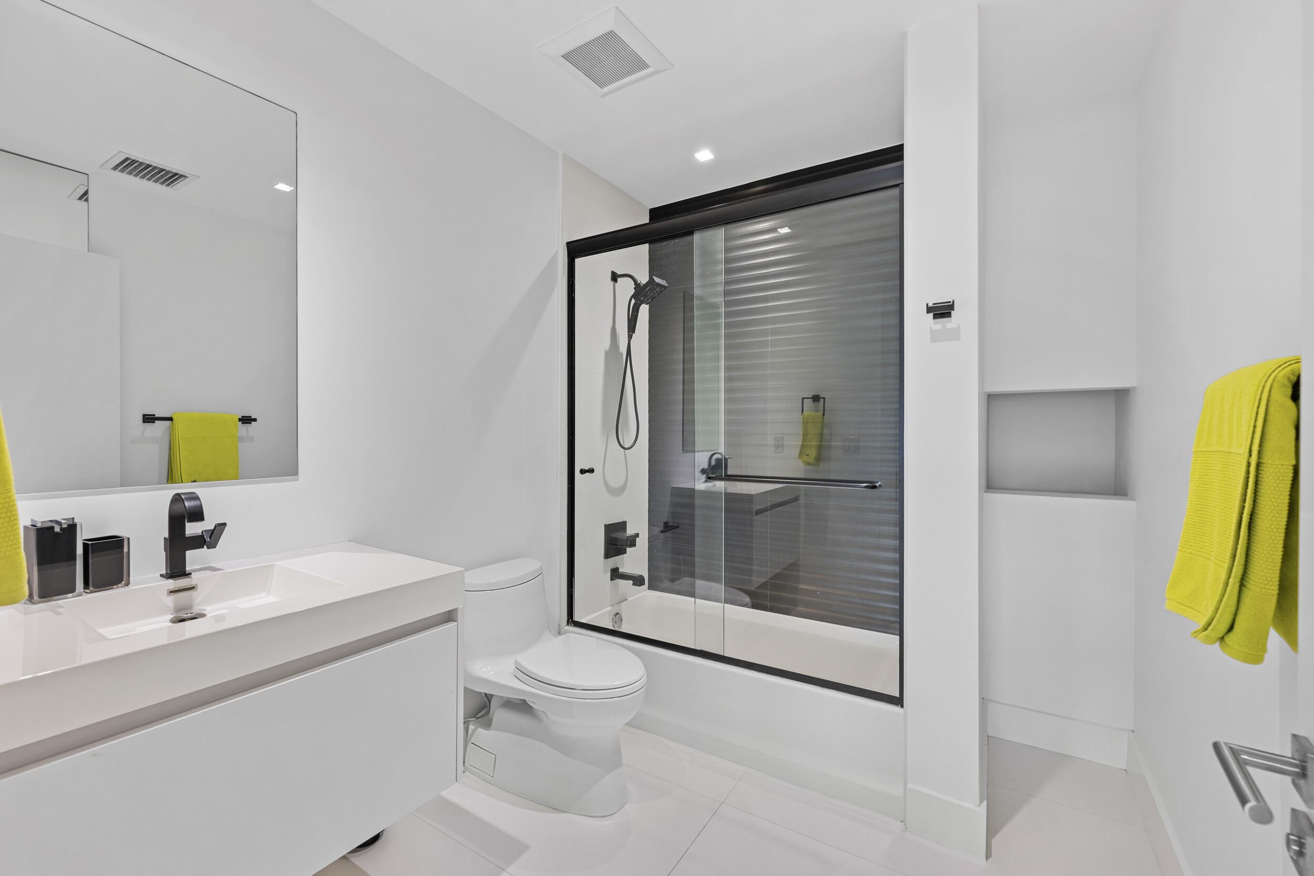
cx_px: 657
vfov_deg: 81.2
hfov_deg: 104.3
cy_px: 438
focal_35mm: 14
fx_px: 511
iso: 64
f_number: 8
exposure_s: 4
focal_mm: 14
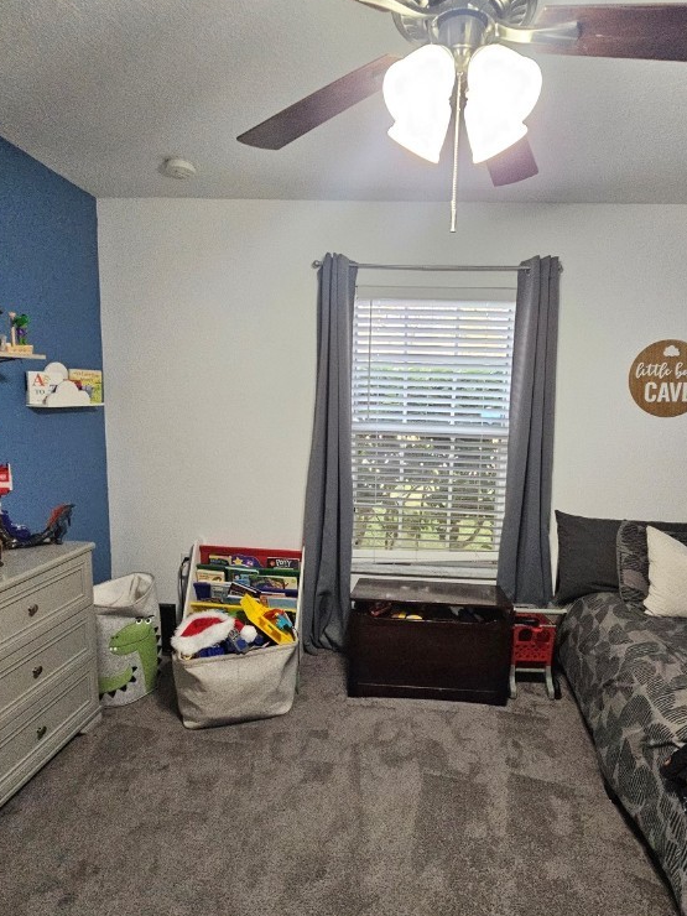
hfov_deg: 71.1
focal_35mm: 18
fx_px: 476
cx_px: 399
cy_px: 458
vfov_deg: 87.8
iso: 640
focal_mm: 2.2
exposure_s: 1/100
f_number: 2.2
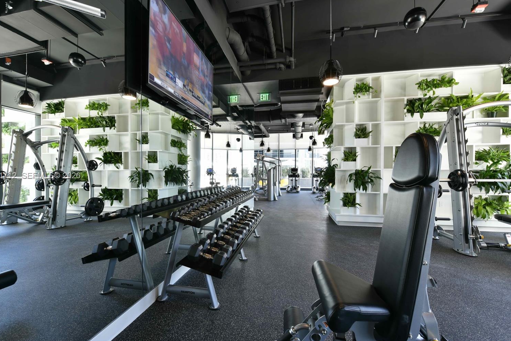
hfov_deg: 100.4
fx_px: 213
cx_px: 248
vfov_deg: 77.3
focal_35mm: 15
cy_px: 176
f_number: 10
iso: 200
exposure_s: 1/2.5
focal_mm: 14
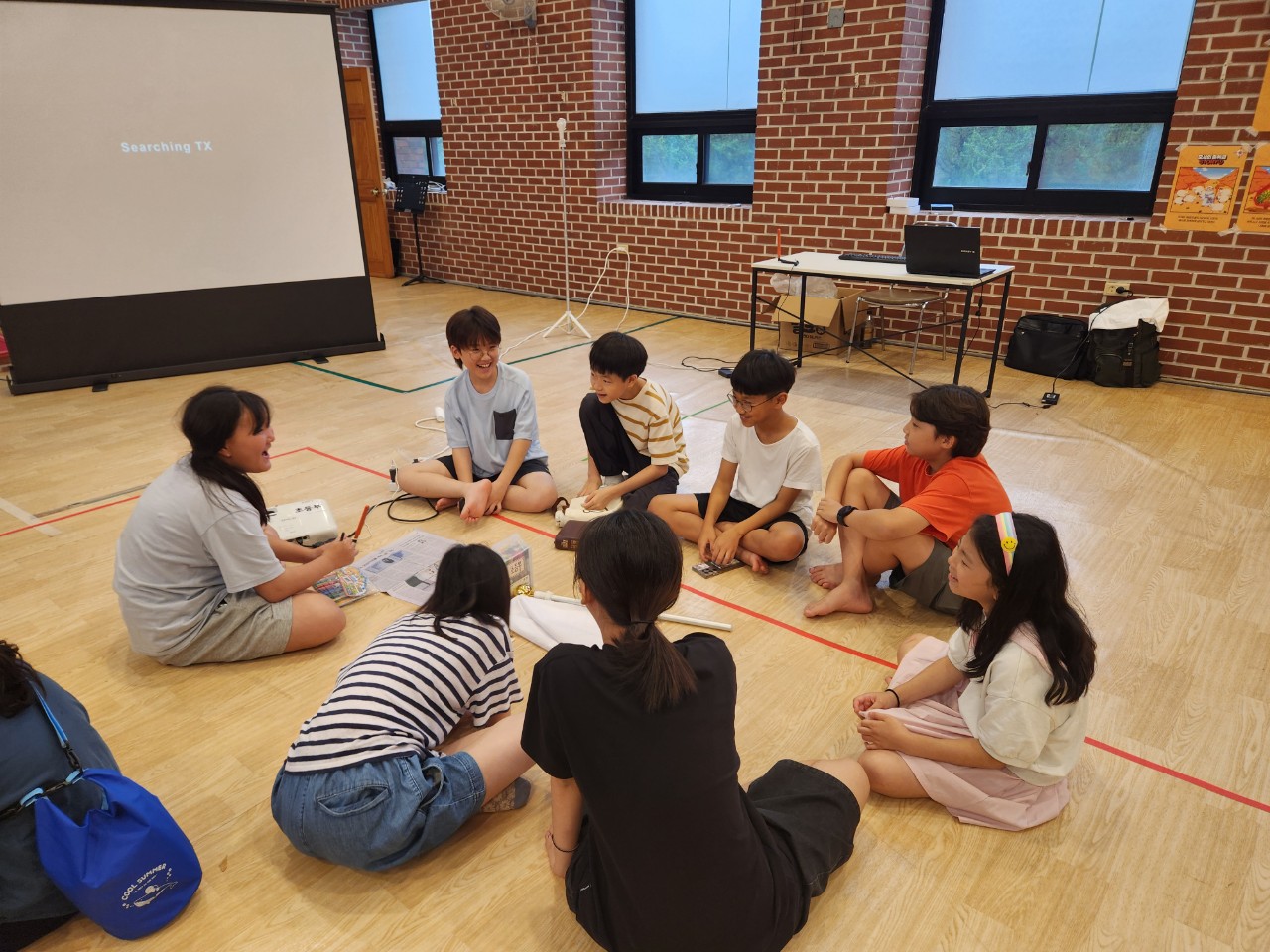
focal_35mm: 23
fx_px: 844
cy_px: 476
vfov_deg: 58.9
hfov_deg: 73.9
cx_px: 635
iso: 64
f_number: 1.8
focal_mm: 5.4
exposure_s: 1/120
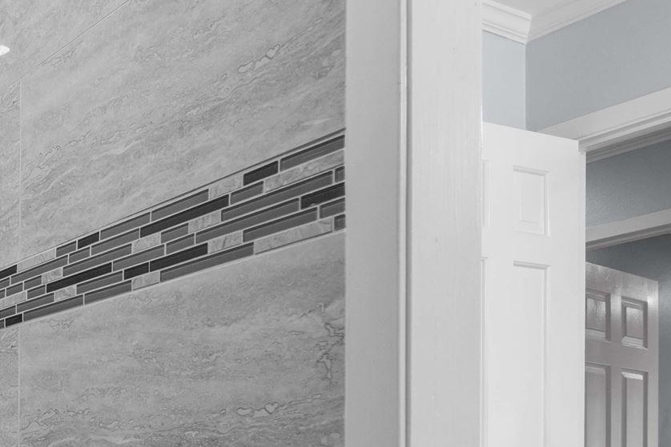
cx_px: -160
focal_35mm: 44
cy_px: 636
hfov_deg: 34.3
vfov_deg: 24.8
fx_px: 820
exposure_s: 1/30
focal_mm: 12
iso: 800
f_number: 5.6
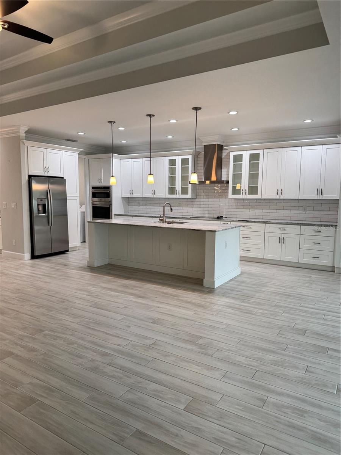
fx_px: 315
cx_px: 170
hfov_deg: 56.8
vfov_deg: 71.6
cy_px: 228
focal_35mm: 24
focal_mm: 6.76
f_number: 1.78
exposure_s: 1/120
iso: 100
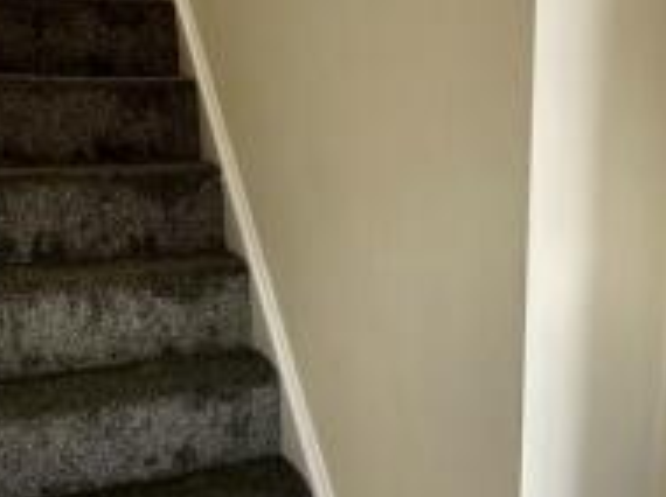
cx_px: 464
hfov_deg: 43.0
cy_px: 397
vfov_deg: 32.6
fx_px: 826
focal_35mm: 43
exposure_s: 1/99
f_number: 2.2
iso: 125
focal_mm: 2.22
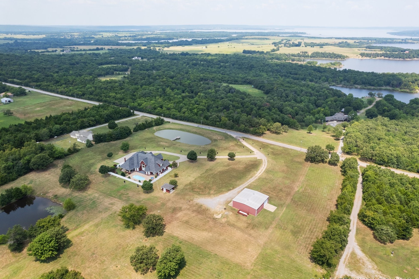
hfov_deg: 76.1
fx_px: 268
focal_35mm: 23
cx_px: 216
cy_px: 144
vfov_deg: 55.1
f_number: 2.8
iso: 110
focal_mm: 8.38
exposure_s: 1/1250
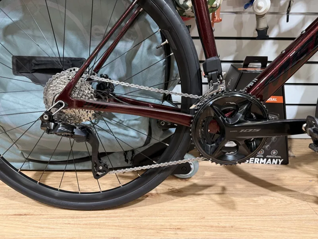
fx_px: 220
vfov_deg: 56.8
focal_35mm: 24
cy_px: 120
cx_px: 159
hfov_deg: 71.6
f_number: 1.78
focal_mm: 6.76
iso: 125
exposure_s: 1/50
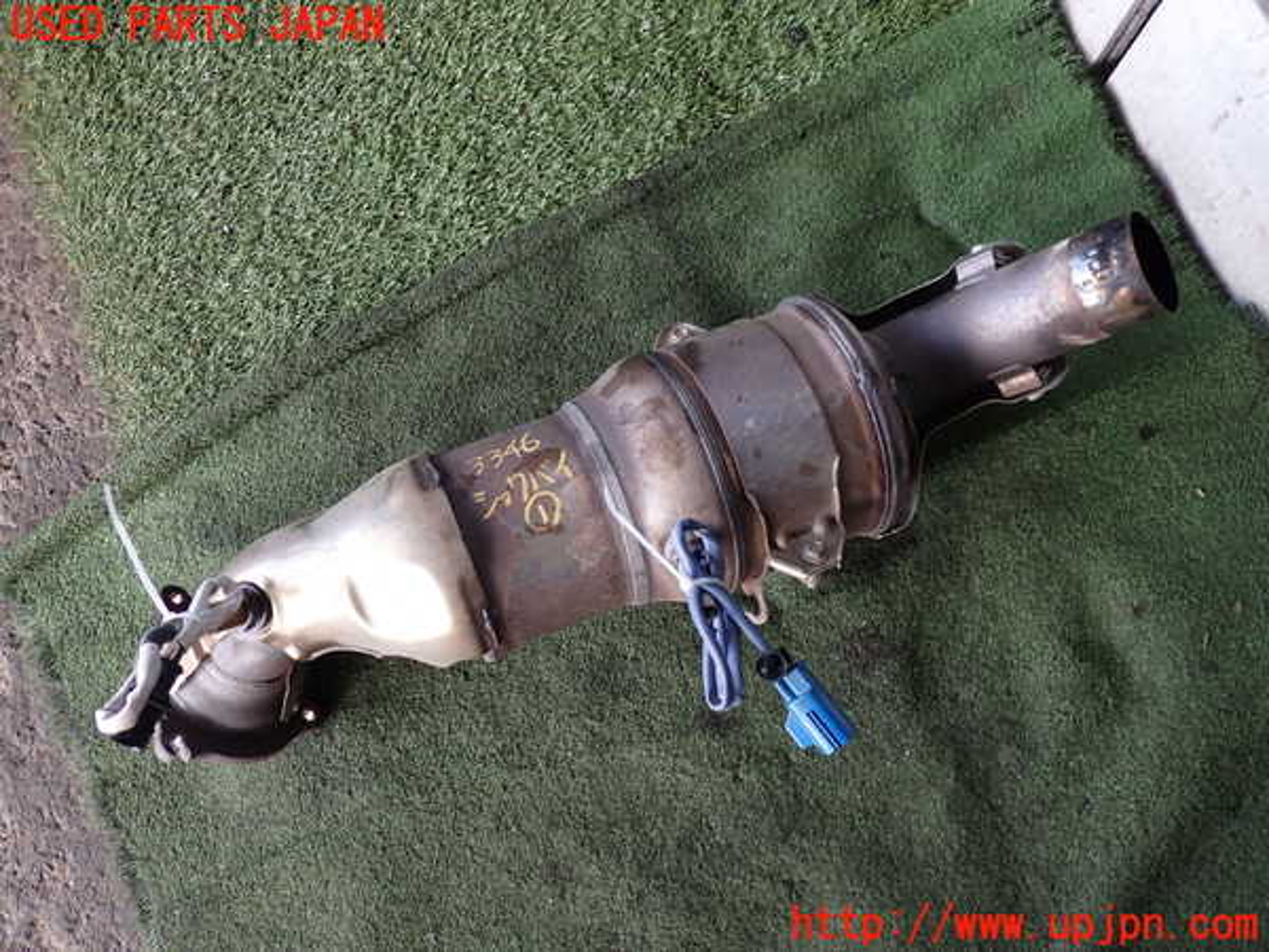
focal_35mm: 30
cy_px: 476
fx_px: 1100
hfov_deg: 60.0
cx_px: 634
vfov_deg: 46.8
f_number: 2.3
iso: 160
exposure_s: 1/60
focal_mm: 5.4
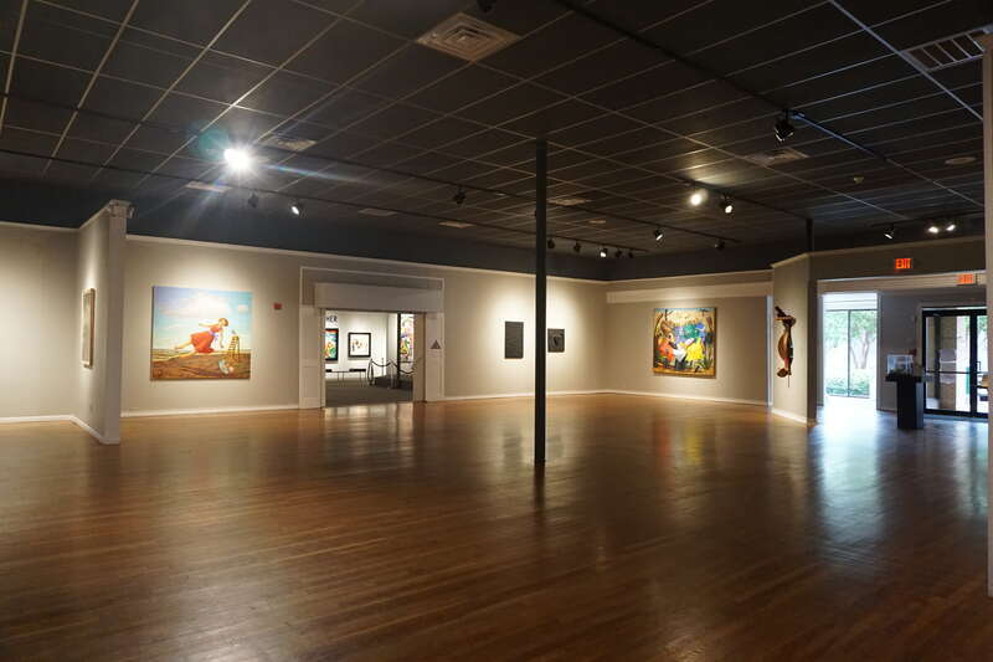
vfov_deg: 53.1
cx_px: 496
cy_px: 331
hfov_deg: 73.8
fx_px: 662
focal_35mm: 24
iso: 2500
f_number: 3.5
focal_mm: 16
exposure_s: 1/160
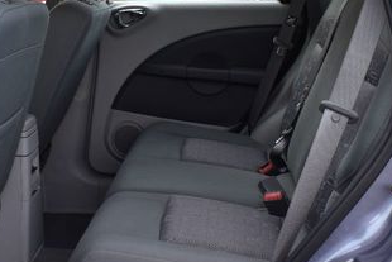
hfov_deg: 32.3
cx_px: 167
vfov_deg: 21.9
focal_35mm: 62
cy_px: 126
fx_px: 675
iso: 400
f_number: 9
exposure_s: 1/160
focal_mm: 20
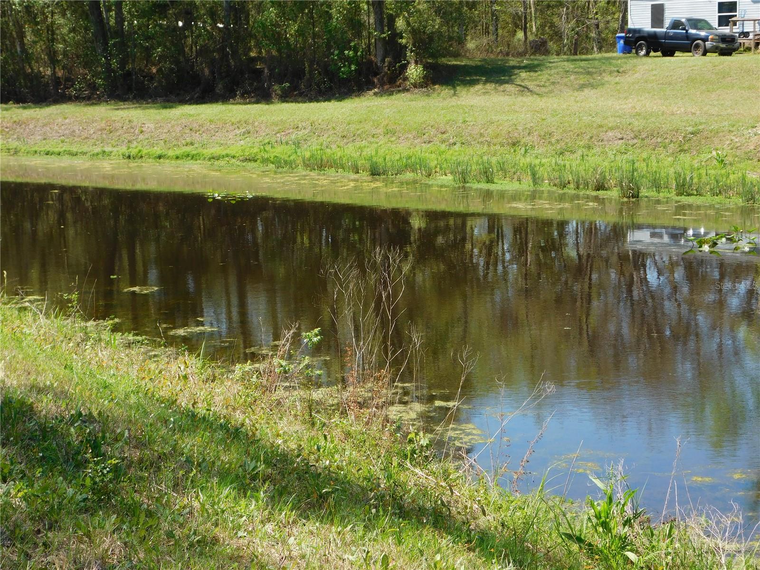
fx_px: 1449
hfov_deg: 29.4
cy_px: 285
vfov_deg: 22.3
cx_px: 380
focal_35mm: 66
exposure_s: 1/400
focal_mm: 11.7
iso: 125
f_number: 4.2
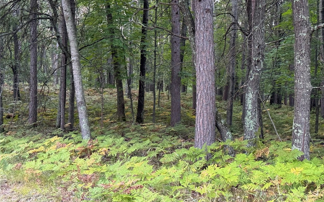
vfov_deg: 25.3
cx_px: 162
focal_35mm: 51
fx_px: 450
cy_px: 82
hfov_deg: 39.6
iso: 320
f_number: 1.78
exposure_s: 1/40
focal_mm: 6.76
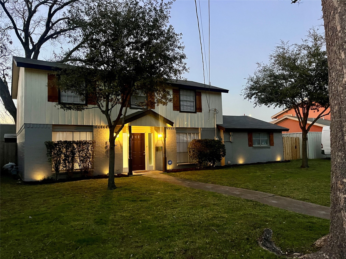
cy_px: 130
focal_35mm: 26
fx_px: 260
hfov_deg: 67.3
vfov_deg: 53.1
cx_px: 173
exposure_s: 1/30
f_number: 1.6
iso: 640
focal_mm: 5.1
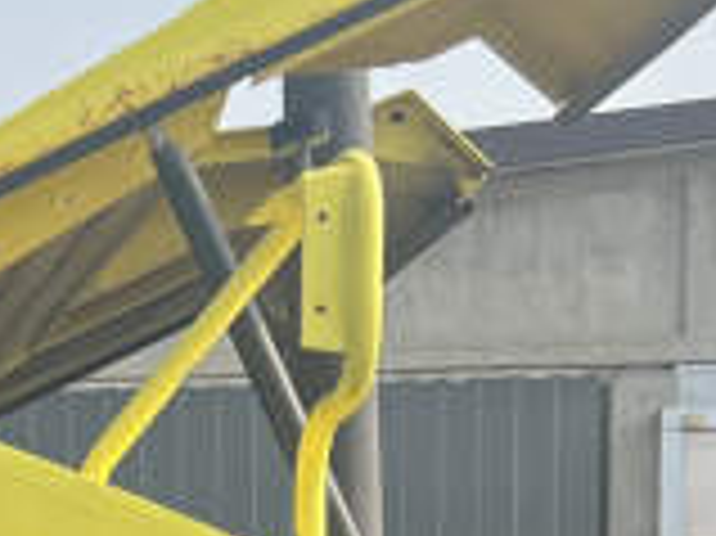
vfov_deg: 8.4
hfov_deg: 11.4
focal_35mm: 164
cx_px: -437
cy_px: 1239
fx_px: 3390
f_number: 1.5
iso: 50
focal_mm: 5.7
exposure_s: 1/1838
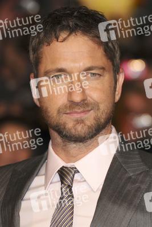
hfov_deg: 5.0
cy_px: 114
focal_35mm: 278
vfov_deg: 7.4
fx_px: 1756
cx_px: 76
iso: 400
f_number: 5
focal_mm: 185
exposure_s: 1/250
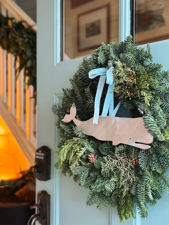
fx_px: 313
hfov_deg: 30.3
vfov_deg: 39.7
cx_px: 84
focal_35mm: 48
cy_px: 112
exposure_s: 1/40
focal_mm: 6.86
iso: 400
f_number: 1.8
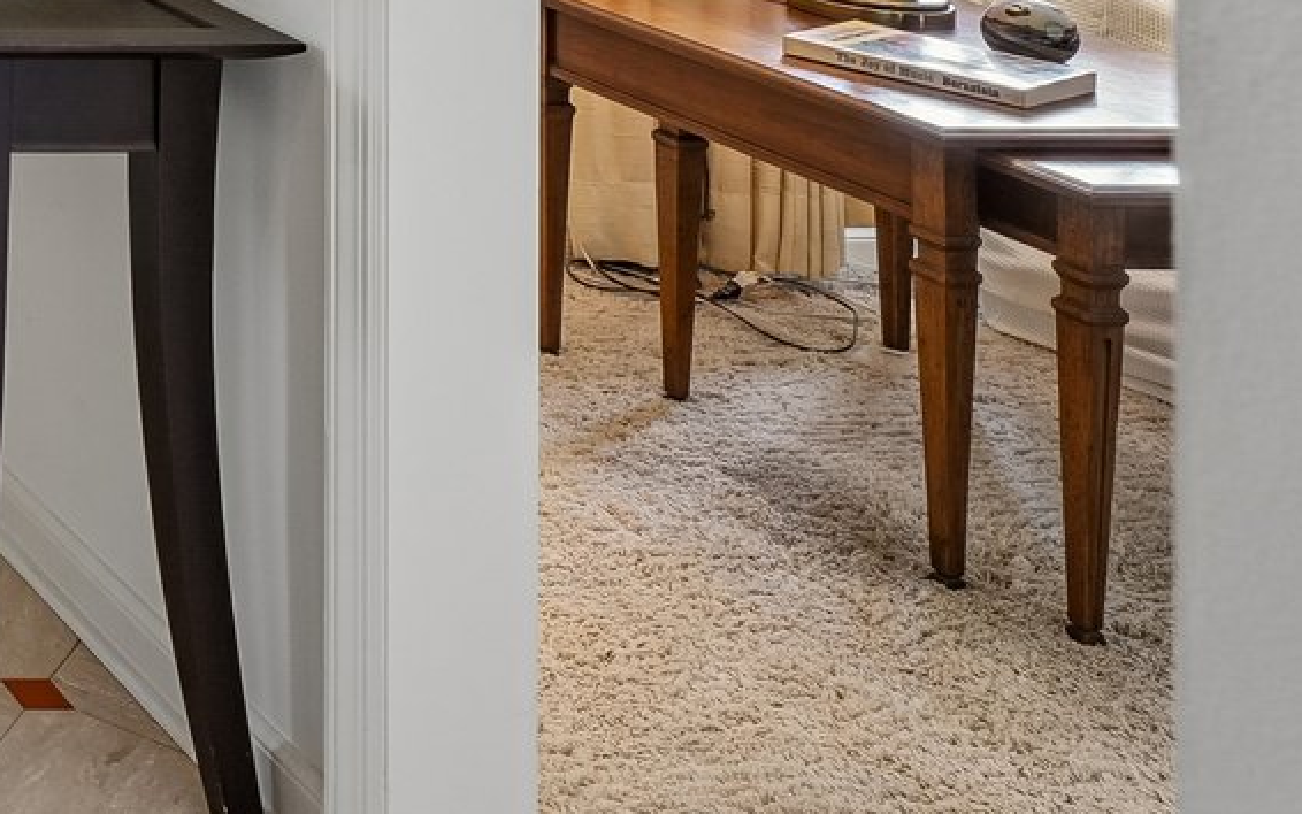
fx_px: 2094
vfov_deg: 18.6
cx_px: -1005
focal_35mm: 59
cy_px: -514
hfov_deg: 22.1
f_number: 8
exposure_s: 1/6
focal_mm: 16
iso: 200
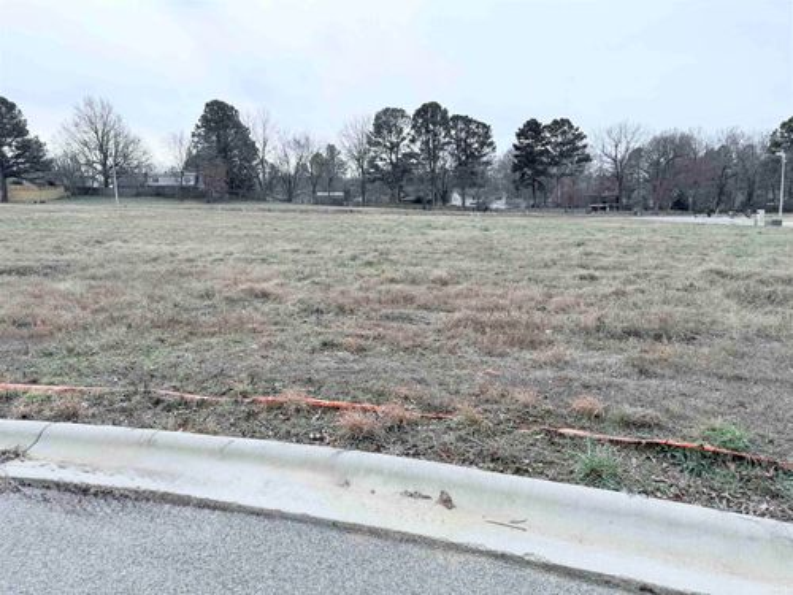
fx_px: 550
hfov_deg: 71.6
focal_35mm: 24
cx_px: 396
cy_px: 298
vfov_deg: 56.8
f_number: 1.78
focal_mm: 6.76
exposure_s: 1/4405
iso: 100
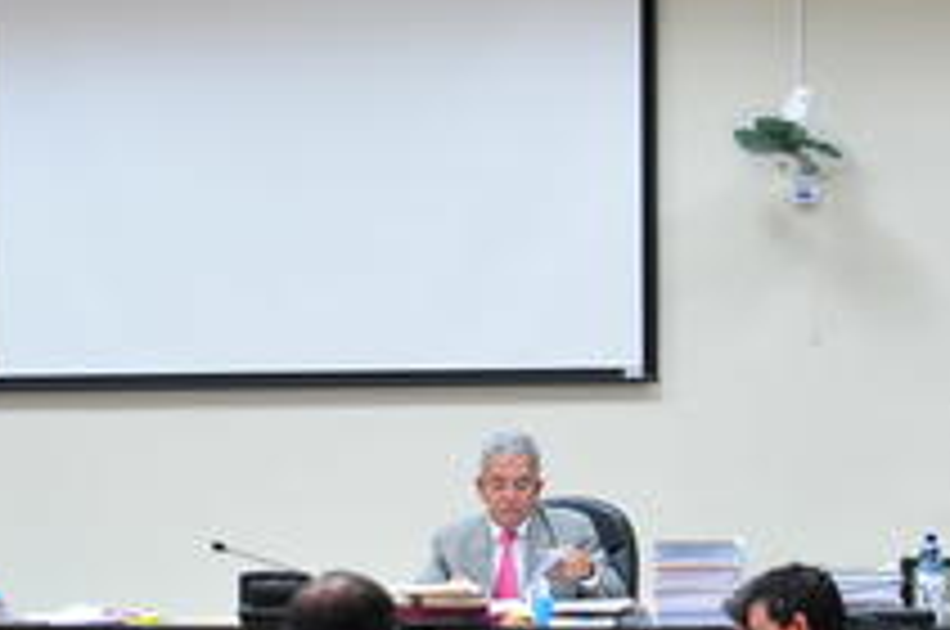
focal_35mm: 124
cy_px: 482
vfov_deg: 11.0
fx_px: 3272
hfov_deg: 16.5
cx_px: 563
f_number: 2.8
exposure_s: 1/40
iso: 400
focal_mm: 35
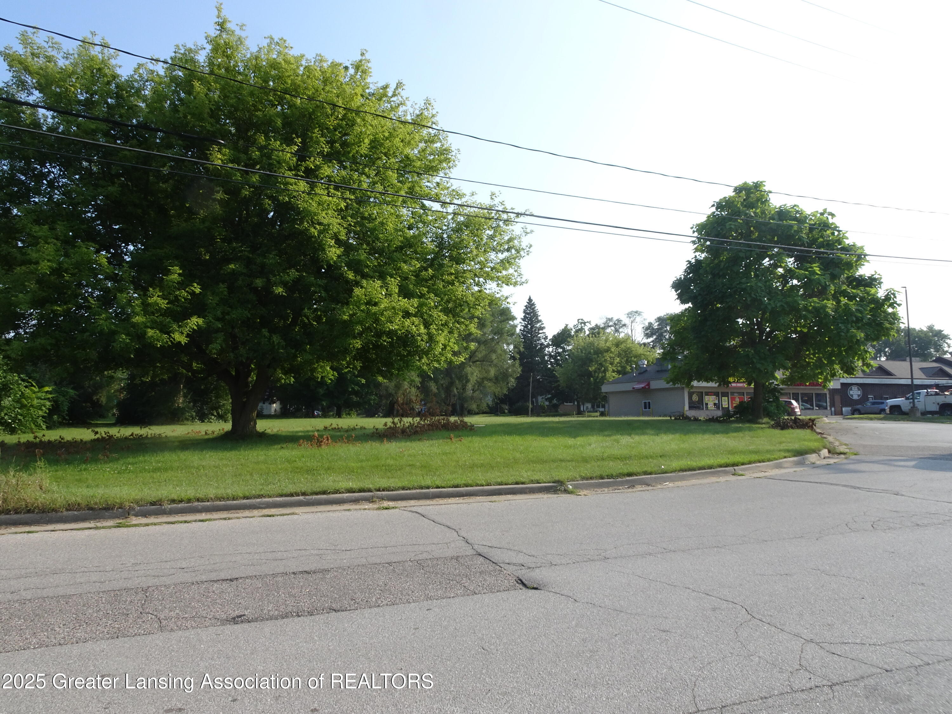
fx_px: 660
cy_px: 357
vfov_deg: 56.8
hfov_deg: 71.6
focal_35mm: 24
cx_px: 476
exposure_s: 1/160
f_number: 6.3
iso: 80
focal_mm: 4.1
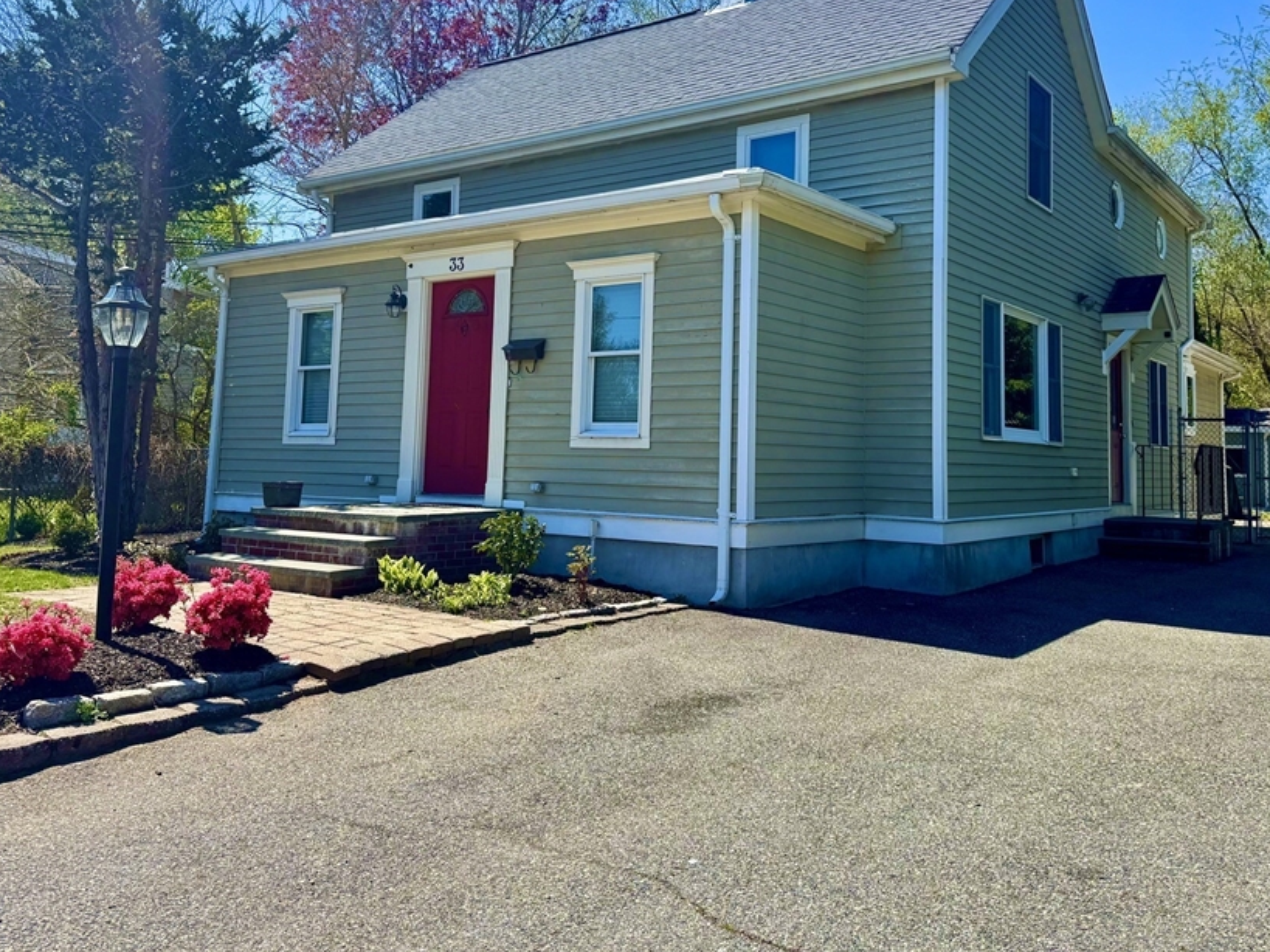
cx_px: 665
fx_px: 1100
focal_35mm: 30
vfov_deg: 46.4
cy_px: 363
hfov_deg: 59.9
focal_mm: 6.76
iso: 80
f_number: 1.78
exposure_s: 1/3247
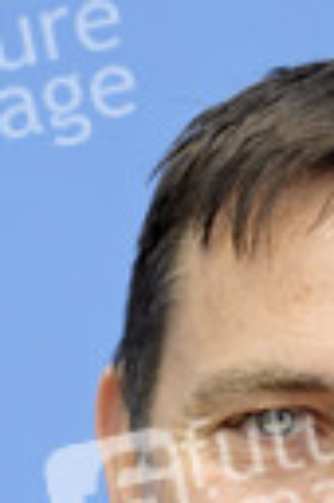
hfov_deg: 5.2
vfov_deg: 7.7
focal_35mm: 265
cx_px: 362
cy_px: 684
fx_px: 3698
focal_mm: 85
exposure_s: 1/400
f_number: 5
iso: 4000
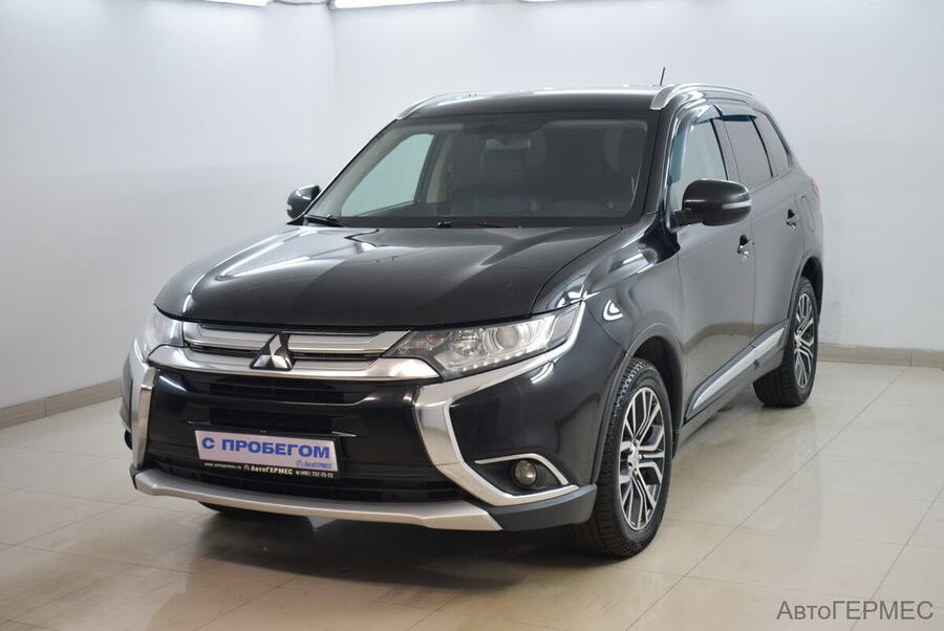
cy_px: 316
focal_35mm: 51
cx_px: 472
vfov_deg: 26.5
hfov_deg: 38.8
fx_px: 1339
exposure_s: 1/100
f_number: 4.5
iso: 1000
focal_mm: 34
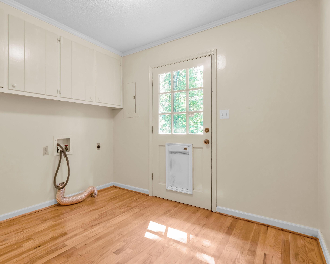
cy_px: 134
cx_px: 143
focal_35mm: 19
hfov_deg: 82.8
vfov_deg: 70.9
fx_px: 186
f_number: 9
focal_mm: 16
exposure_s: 1/8
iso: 320
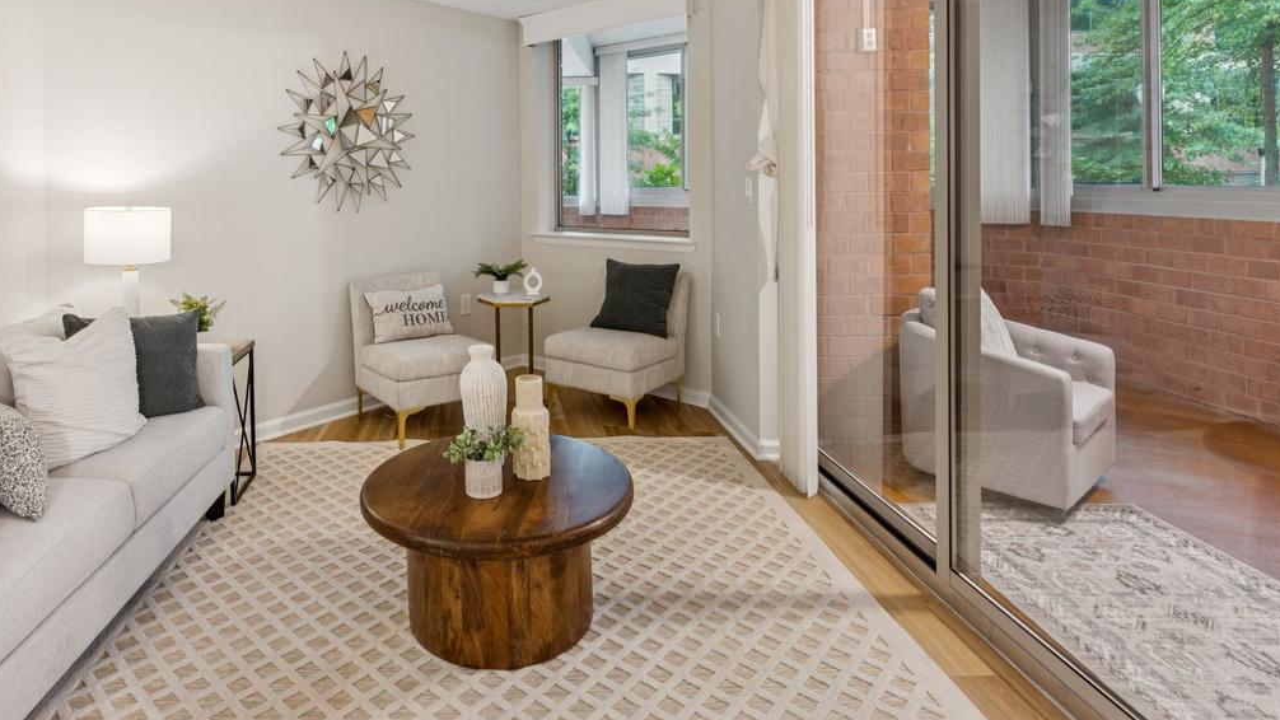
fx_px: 713
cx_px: 501
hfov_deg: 82.6
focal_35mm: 21
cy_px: 191
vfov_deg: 51.6
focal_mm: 14
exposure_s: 1/3
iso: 200
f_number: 8
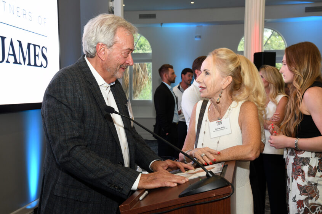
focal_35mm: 48
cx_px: 161
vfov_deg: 28.1
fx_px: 429
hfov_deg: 41.1
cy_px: 107
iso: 1250
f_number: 6.3
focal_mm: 48
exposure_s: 1/60
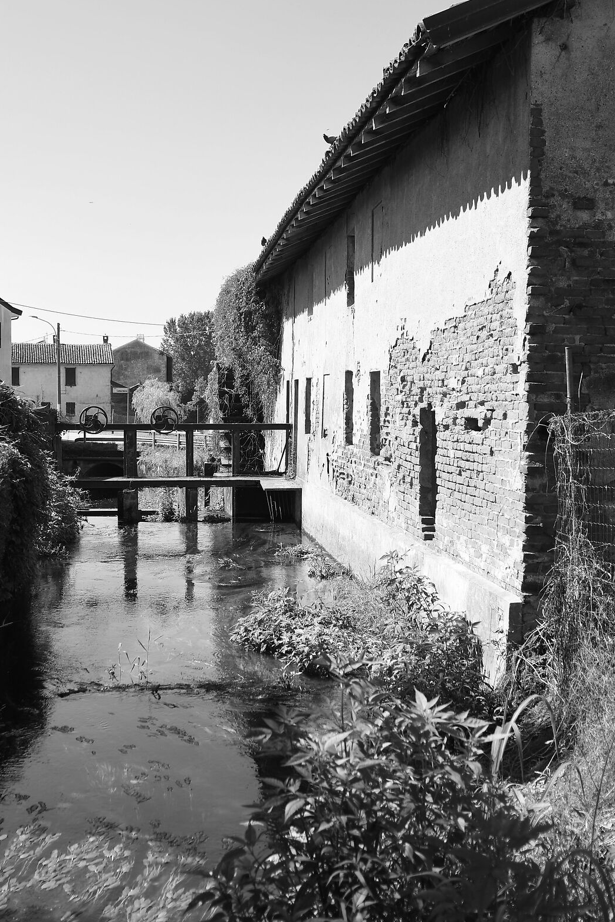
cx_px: 211
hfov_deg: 29.1
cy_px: 467
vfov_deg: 42.7
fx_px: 1179
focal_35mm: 46
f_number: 2.8
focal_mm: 20
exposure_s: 1/1000
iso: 100
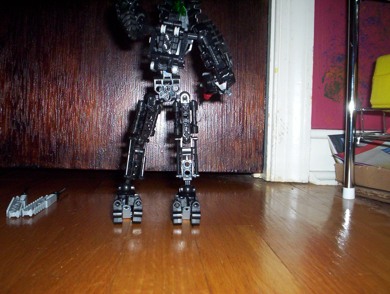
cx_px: 195
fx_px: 429
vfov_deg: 37.9
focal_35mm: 38
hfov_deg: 48.9
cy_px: 147
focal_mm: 4.99
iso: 140
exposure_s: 1/60
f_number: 4.5
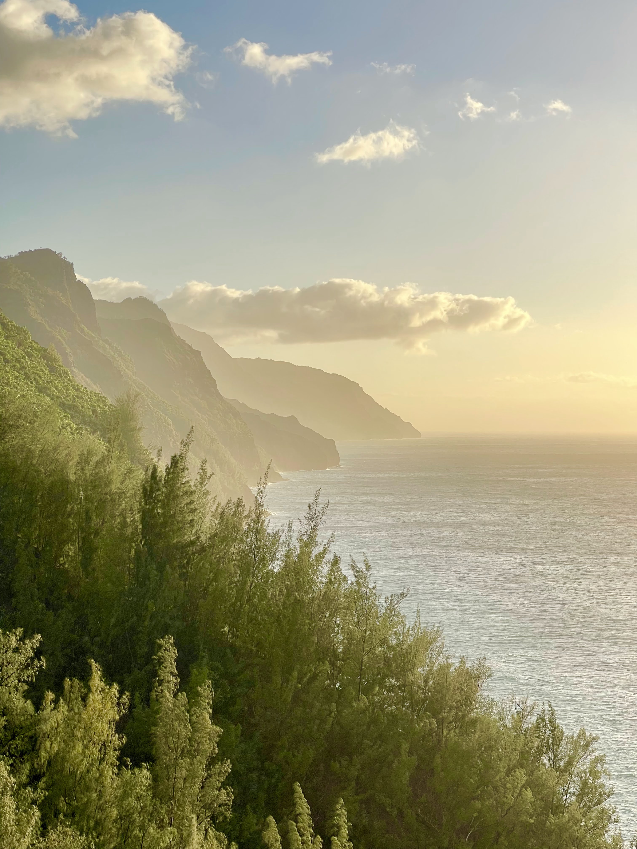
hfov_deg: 22.9
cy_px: 424
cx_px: 318
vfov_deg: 30.3
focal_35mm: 64
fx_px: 1570
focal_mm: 7.5
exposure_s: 1/473
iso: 32
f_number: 2.2
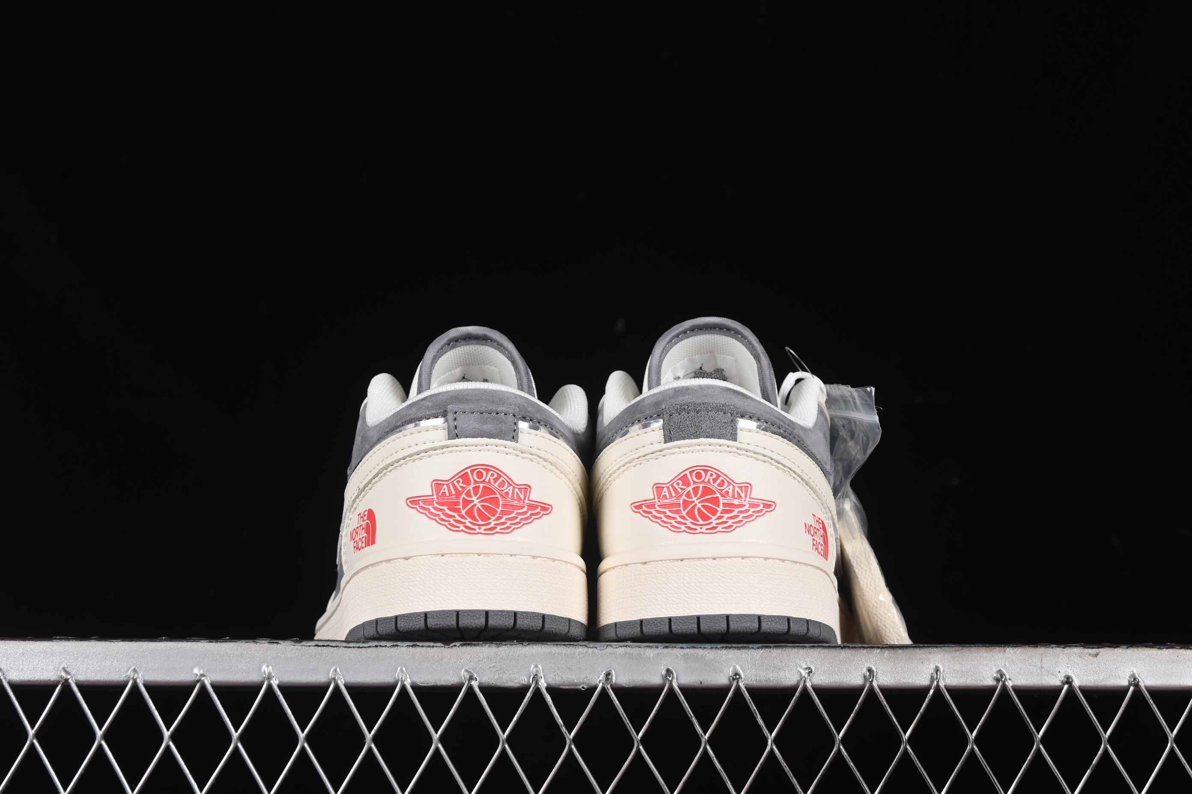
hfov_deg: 27.0
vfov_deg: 18.2
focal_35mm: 75
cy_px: 397
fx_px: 2483
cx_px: 596
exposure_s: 1/80
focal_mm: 50
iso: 160
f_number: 8
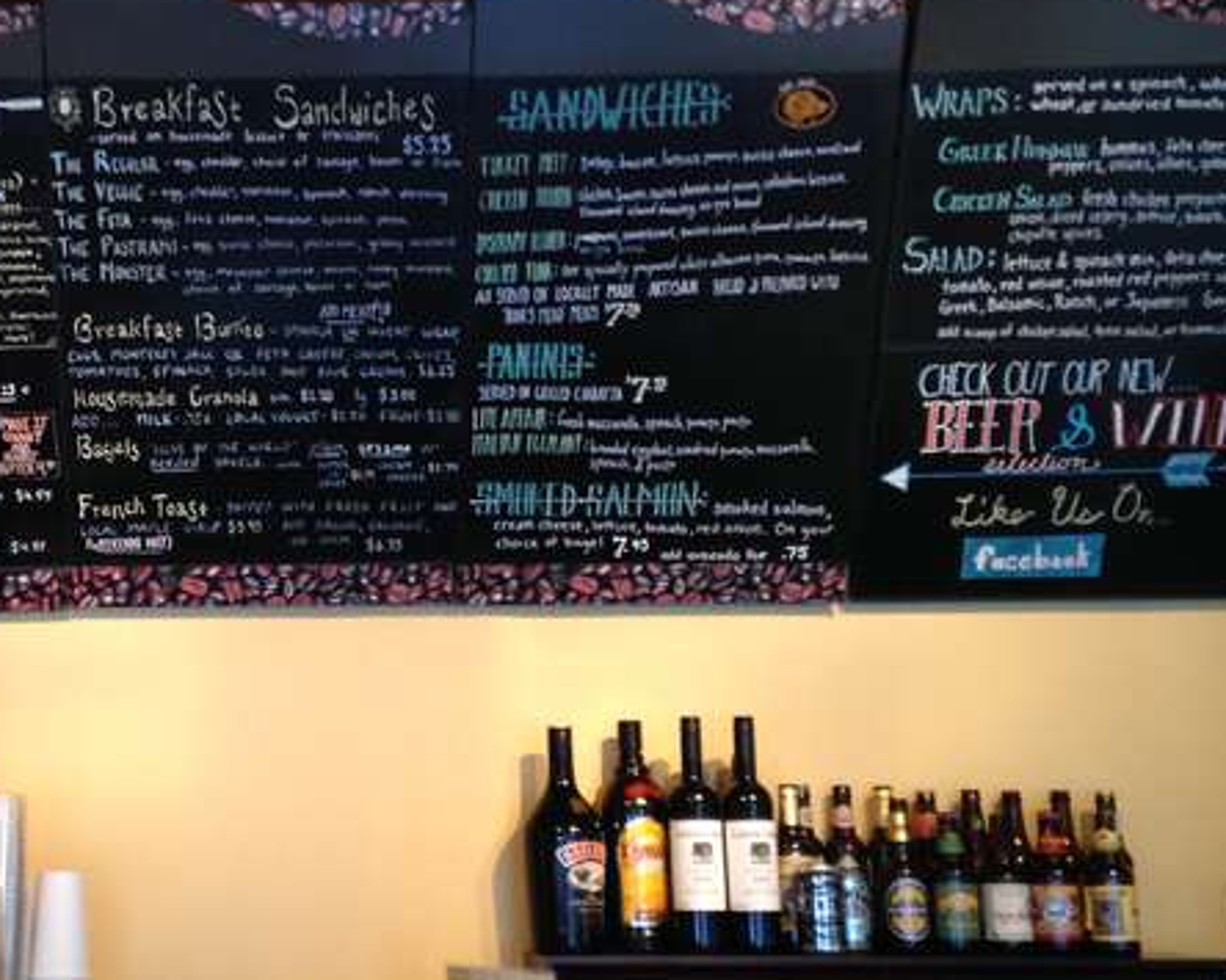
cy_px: 566
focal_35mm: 58
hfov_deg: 31.8
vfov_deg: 26.2
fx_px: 2104
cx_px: 271
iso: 100
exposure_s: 1/20
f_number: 2.4
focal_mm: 4.12
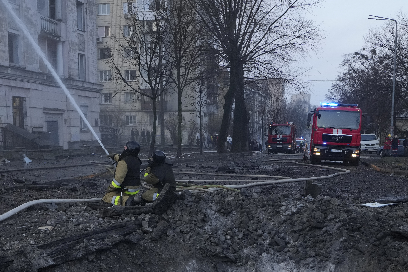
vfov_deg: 26.4
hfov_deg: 39.6
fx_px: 567
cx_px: 209
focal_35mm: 50
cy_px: 228
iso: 1000
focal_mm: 24
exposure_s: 1/640
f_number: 2.8
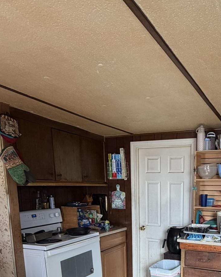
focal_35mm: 31
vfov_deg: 52.4
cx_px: 174
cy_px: 233
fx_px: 254
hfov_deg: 44.9
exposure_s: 1/121
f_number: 2.2
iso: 200
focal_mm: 2.22
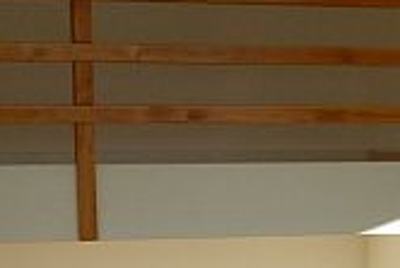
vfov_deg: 10.5
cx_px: 265
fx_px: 1334
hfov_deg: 17.0
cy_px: 548
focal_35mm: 120
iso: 125
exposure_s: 1/1000
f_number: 2.8
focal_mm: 4.3
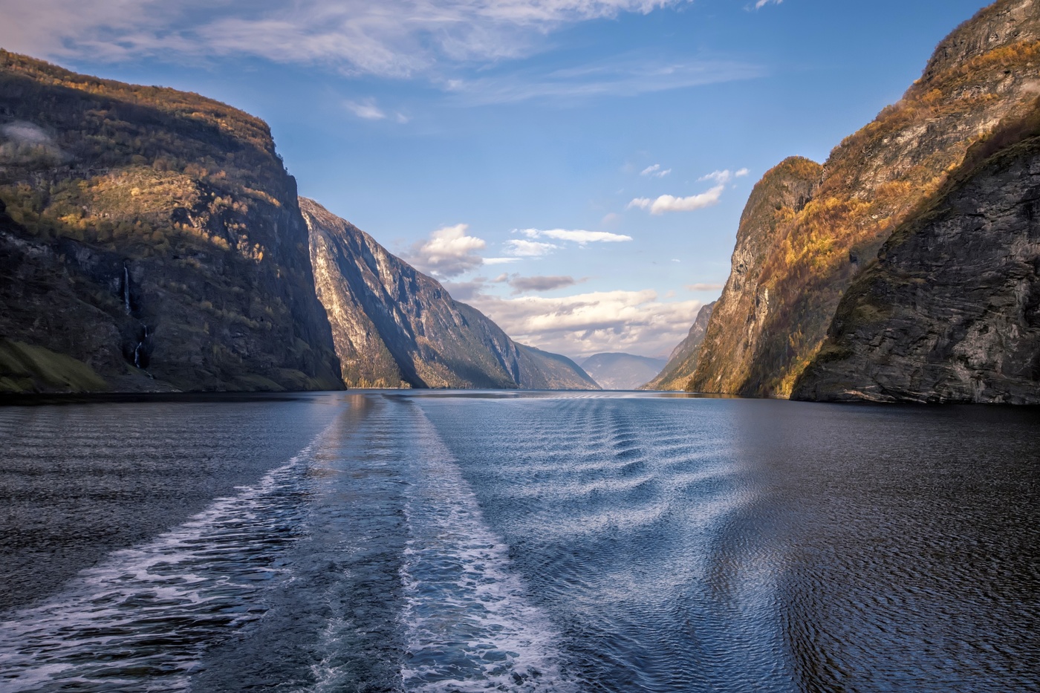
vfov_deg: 43.6
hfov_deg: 61.9
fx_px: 867
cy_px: 346
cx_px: 520
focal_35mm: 30
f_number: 8
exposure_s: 1/750
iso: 400
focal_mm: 20
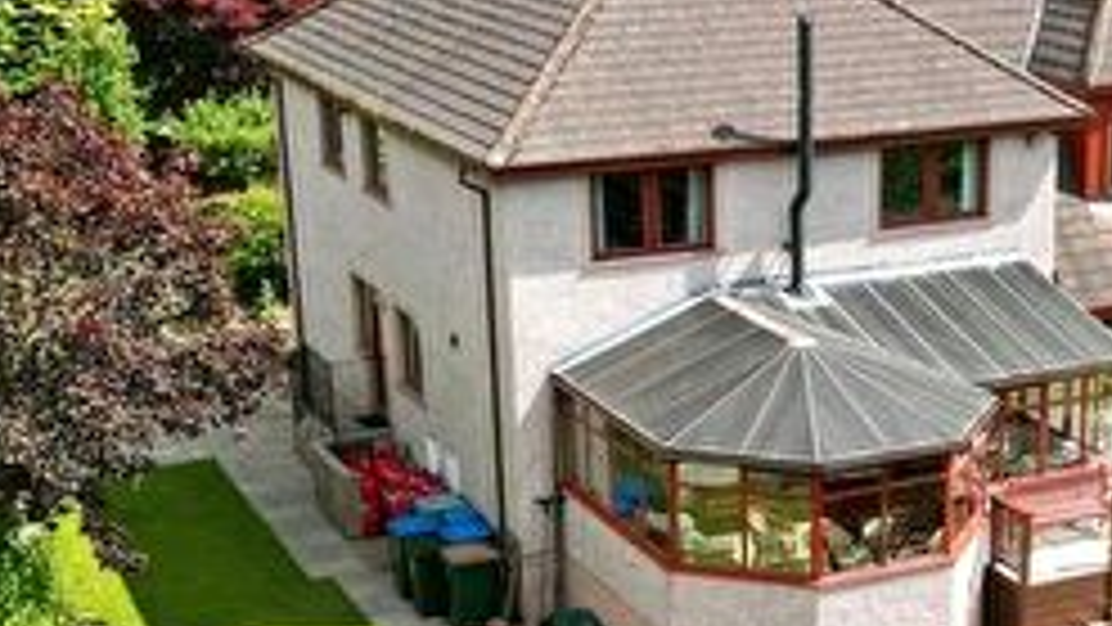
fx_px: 2182
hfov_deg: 28.2
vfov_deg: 16.2
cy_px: 493
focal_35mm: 74
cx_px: 837
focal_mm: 6.72
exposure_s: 1/640
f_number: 1.7
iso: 110
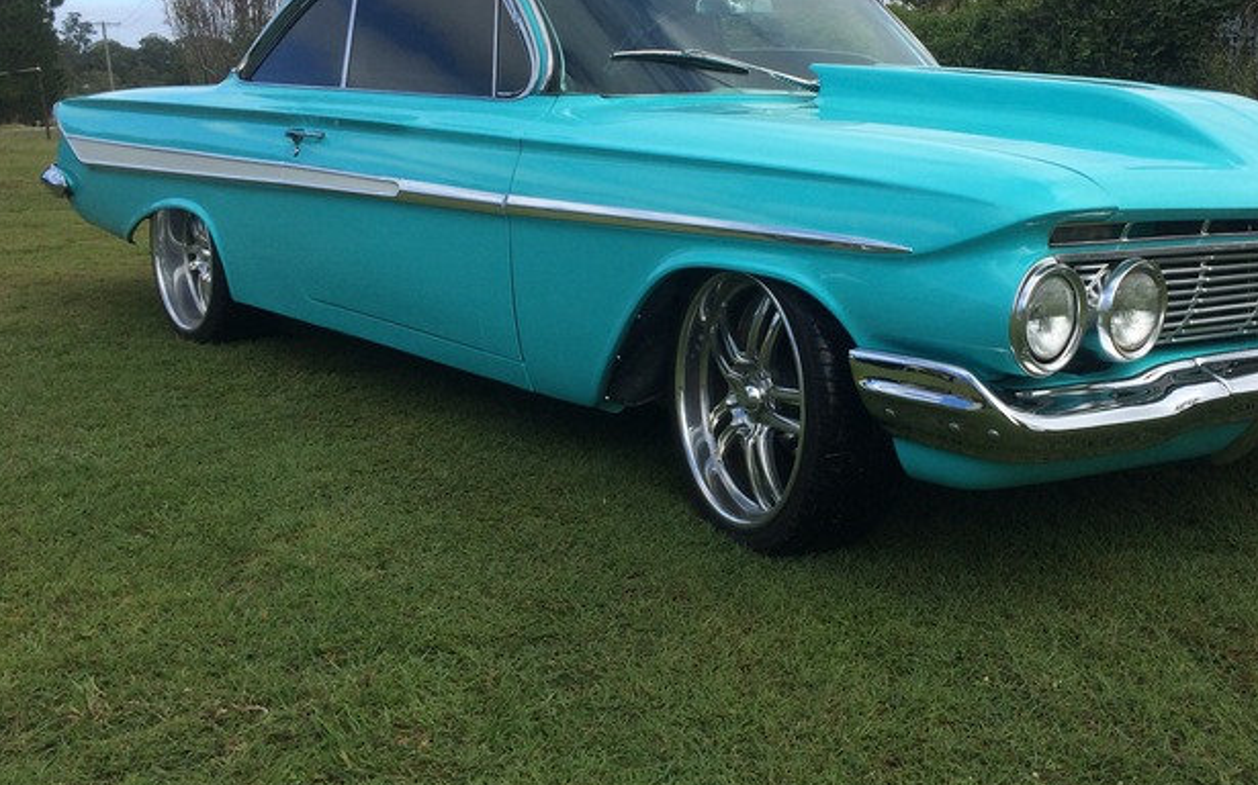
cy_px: 376
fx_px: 1371
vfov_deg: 32.0
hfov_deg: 49.0
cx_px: 753
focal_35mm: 40
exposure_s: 1/1520
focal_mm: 4.15
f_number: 2.2
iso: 32
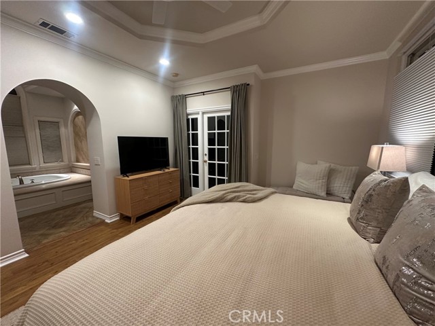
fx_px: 176
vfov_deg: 85.7
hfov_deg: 102.1
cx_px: 218
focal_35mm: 14
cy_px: 163
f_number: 2.2
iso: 320
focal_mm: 2.22
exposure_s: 1/60
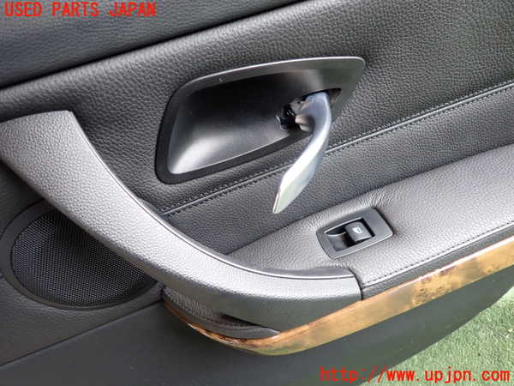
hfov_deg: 69.4
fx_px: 371
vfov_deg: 54.9
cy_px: 193
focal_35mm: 25
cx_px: 257
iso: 200
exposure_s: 1/50
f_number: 2
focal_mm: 4.5
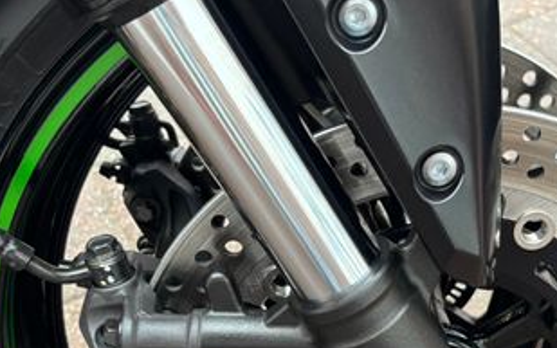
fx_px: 865
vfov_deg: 22.4
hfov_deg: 35.4
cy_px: 285
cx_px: 368
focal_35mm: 57
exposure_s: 1/60
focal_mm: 5.96
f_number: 1.6
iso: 200
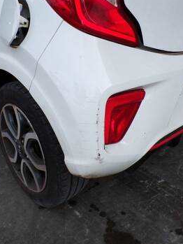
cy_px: 123
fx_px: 232
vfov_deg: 55.3
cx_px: 112
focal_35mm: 33
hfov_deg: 42.7
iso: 100
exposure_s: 1/180
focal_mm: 4.3
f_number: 5.8
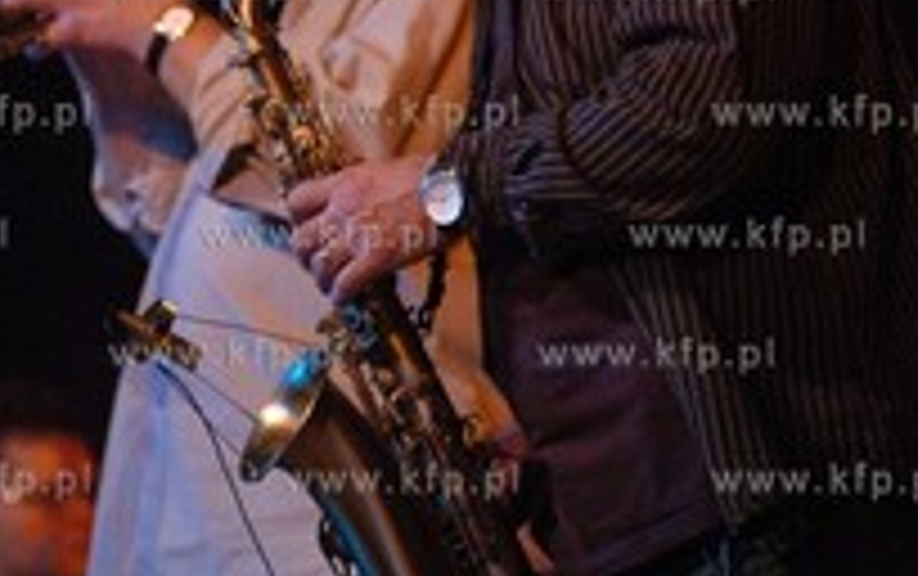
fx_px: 5986
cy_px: 169
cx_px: 130
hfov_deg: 8.7
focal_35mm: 239
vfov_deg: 5.5
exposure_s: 1/125
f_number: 3.5
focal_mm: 80
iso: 800
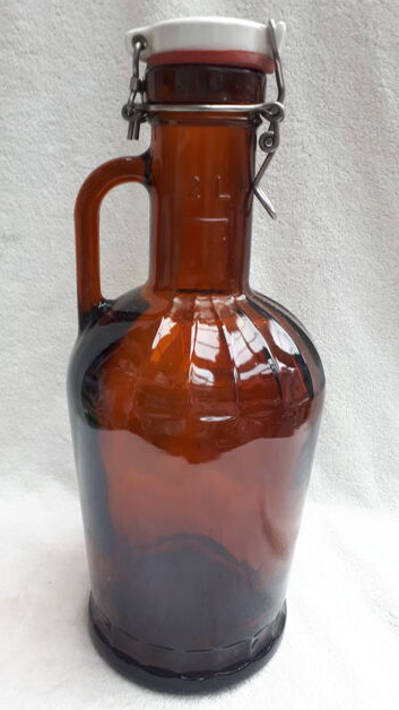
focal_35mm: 30
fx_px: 565
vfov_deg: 64.3
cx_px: 182
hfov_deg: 38.9
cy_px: 354
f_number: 1.9
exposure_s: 1/33
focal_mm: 3.6
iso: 80
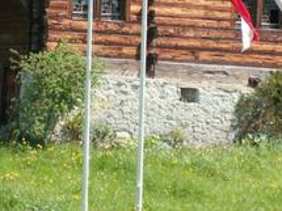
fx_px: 1816
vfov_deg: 6.6
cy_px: 24
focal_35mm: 223
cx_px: 75
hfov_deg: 8.9
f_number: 3.2
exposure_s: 1/250
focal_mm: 12.49
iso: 50
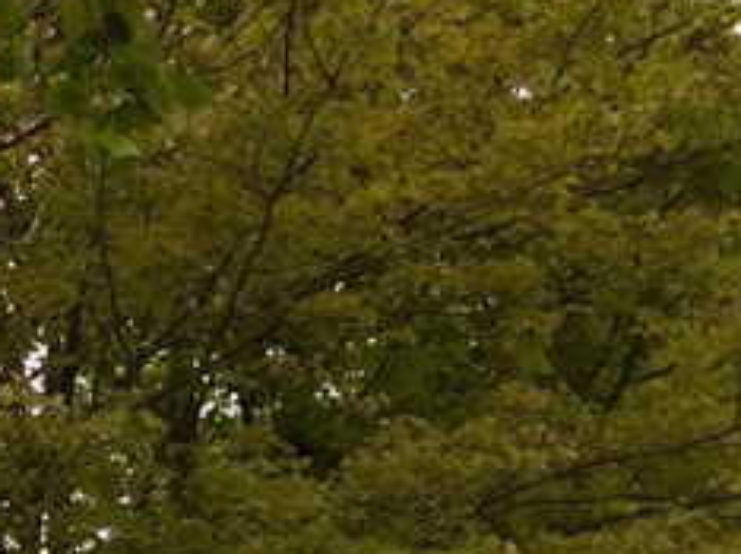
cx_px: -649
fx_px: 2716
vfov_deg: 10.9
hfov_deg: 13.7
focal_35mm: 127
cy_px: 1000
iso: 32
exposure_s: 1/133
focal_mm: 4.15
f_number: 2.2
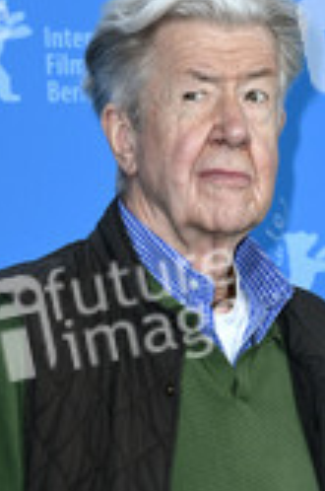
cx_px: 180
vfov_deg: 7.6
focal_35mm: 270
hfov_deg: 5.1
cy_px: 467
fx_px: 3671
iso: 1250
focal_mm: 112
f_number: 5.6
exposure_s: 1/250
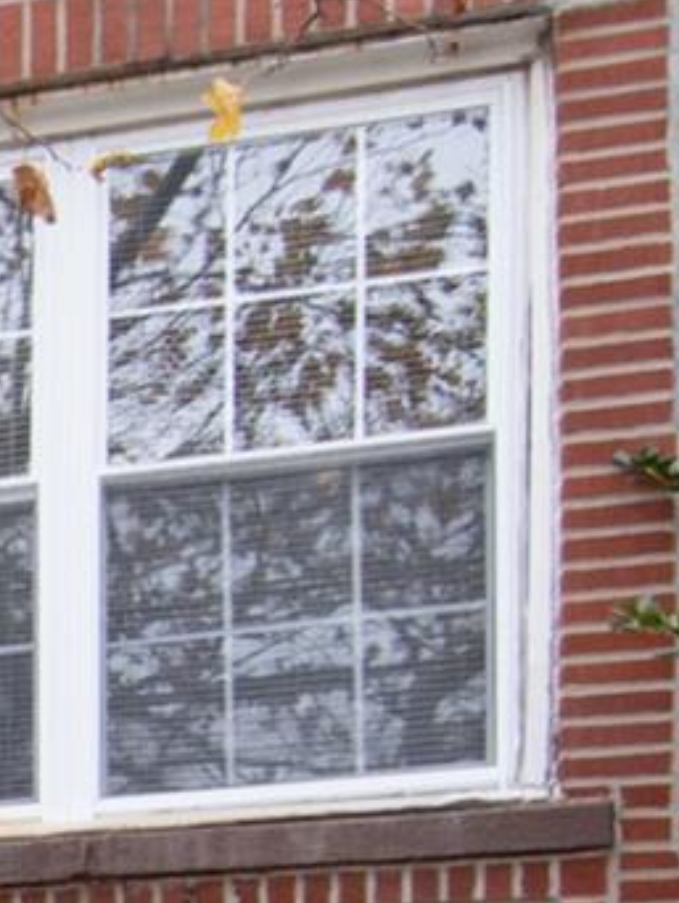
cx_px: -1078
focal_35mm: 95
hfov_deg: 11.8
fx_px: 2478
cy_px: 1020
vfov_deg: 19.7
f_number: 11
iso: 800
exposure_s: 1/100
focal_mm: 11
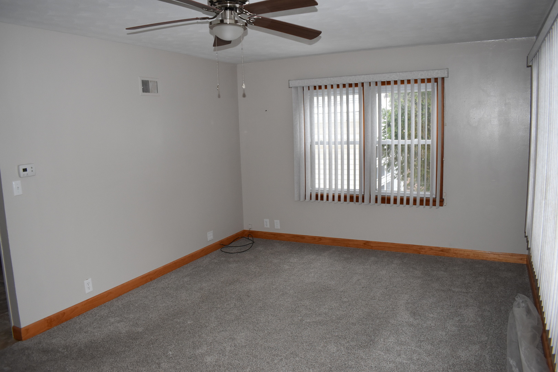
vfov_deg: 47.9
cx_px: 279
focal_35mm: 27
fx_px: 418
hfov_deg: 67.4
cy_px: 186
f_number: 4.5
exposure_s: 1/80
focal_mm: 18
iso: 800
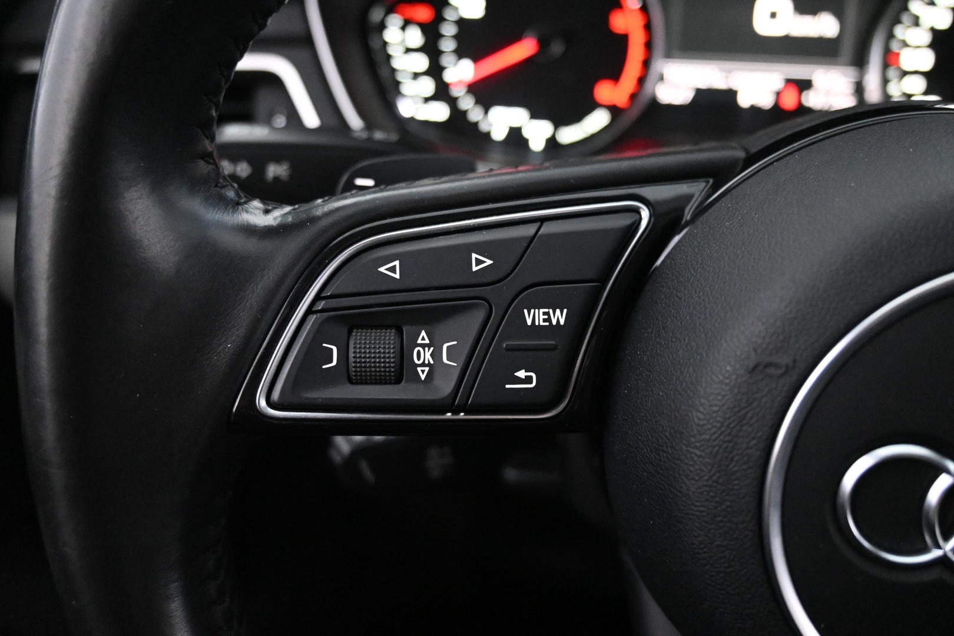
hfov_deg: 61.9
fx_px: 795
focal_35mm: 30
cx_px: 477
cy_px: 318
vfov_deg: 43.6
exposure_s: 1/30
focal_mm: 20
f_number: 3.8
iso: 6400
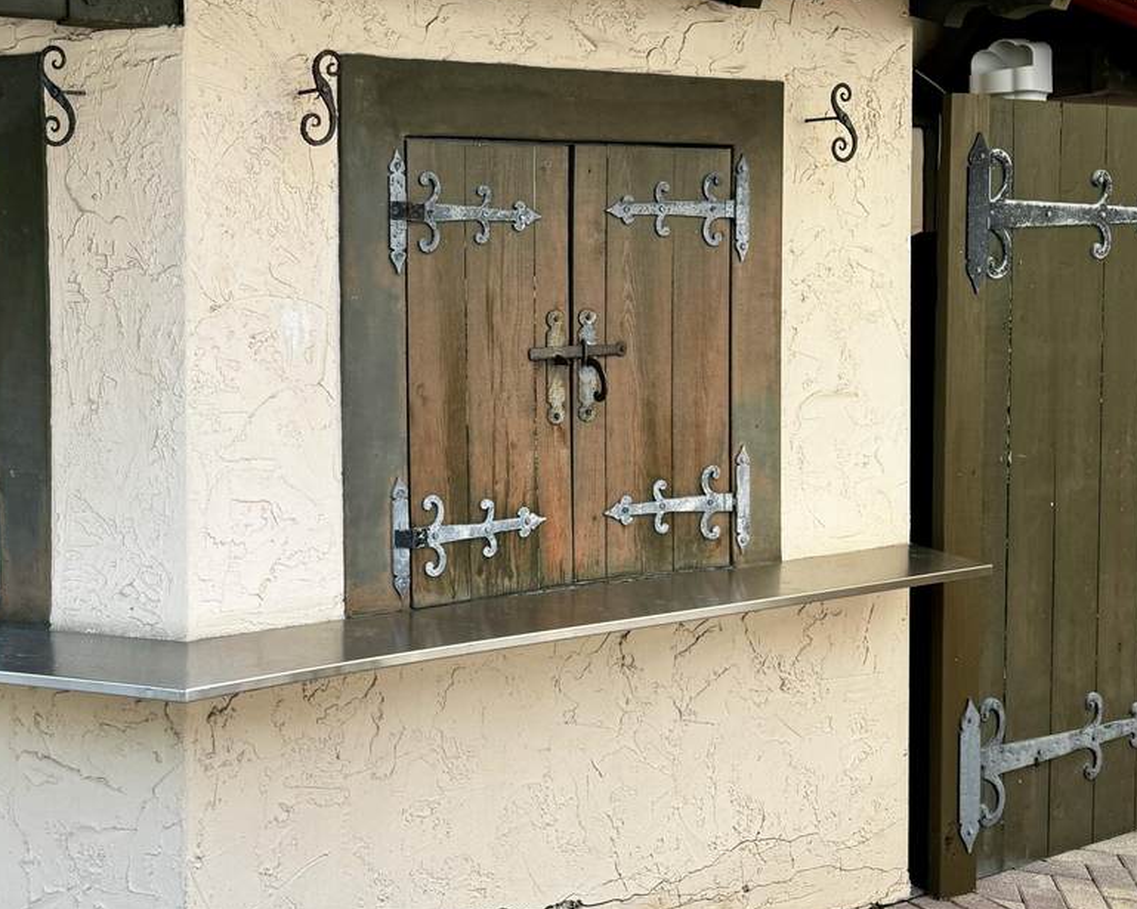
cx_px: 293
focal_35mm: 39
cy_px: 312
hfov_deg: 45.3
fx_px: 1312
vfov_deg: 37.8
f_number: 1.78
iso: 80
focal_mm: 6.76
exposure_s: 1/730
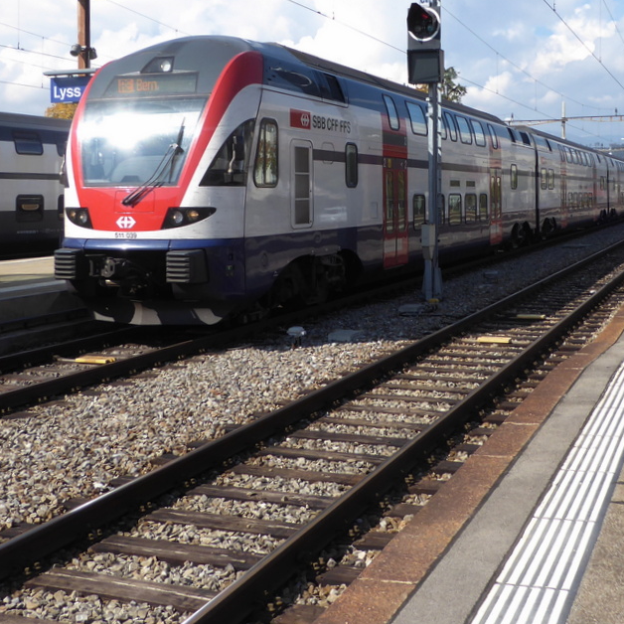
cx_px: 335
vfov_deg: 34.2
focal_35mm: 49
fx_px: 999
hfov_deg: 34.7
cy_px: 186
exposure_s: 1/640
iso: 80
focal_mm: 5
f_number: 3.5
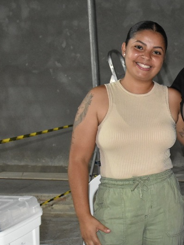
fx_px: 482
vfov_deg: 28.5
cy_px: 113
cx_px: 216
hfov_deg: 20.3
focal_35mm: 68
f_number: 4.5
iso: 3200
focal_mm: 24
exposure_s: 1/100
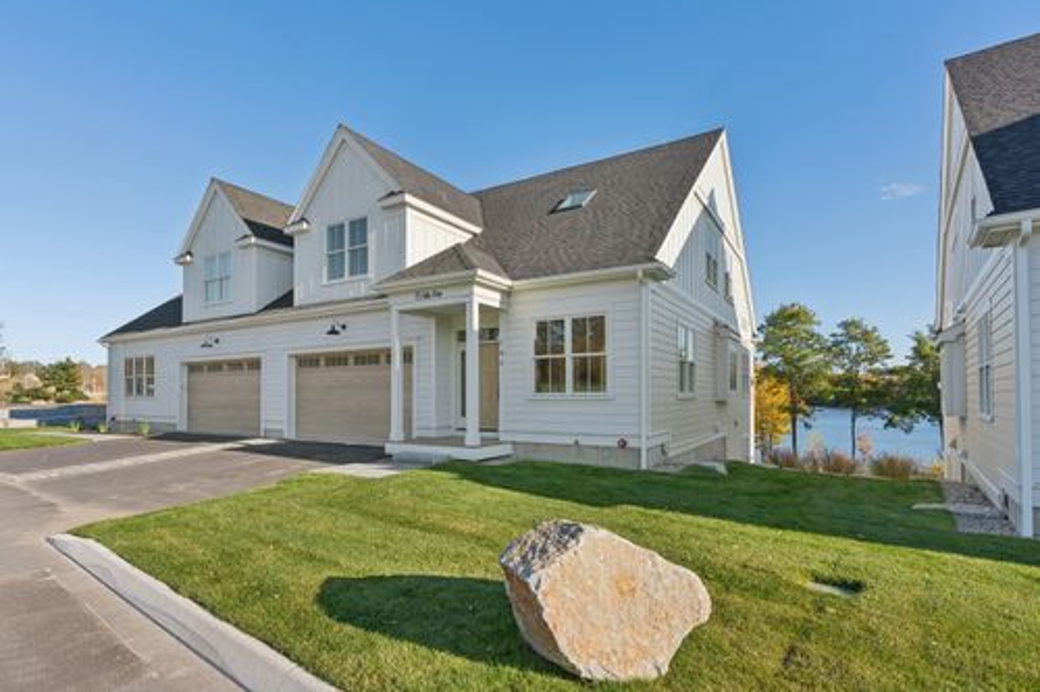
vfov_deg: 70.4
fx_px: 491
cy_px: 346
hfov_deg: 93.3
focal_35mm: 17
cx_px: 520
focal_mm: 17
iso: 320
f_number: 7.1
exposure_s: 1/500
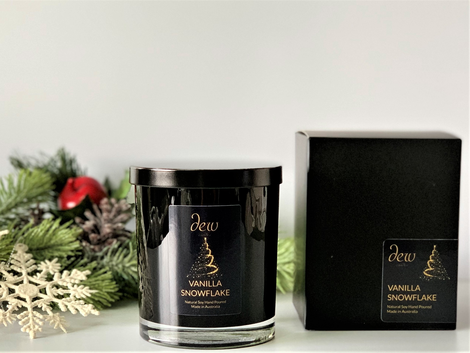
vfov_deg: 28.0
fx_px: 706
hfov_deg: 36.8
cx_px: 235
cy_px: 176
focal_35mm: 52
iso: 160
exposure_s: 1/60
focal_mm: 6
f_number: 2.4
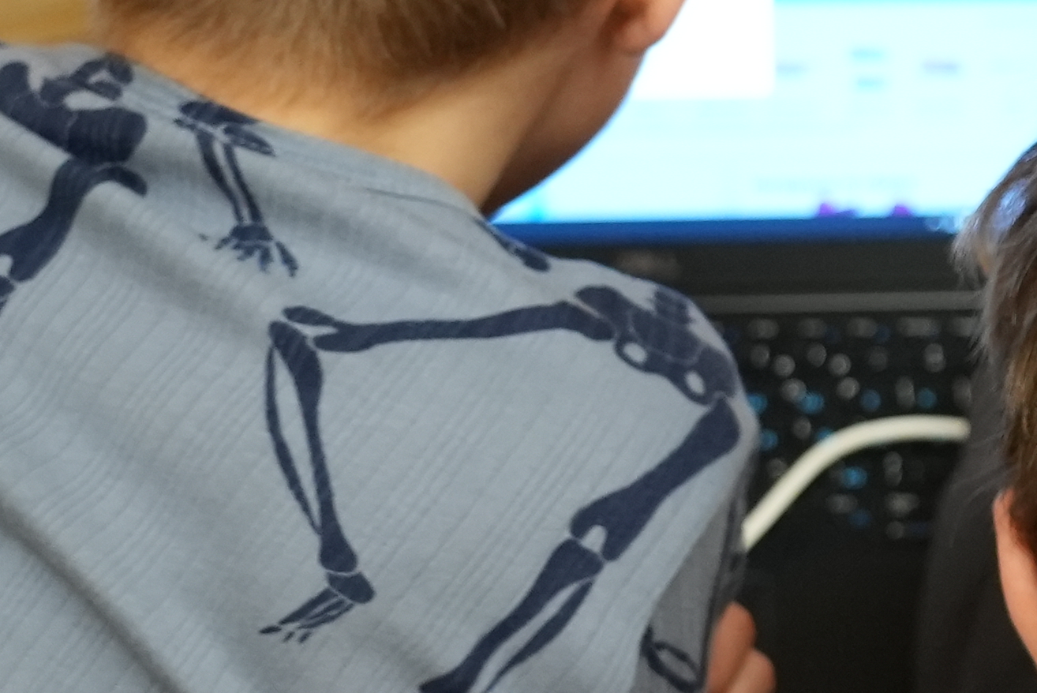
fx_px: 4093
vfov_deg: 9.7
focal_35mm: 142
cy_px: 171
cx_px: 1256
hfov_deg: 14.0
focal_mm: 44
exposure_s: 1/160
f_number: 4
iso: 5000
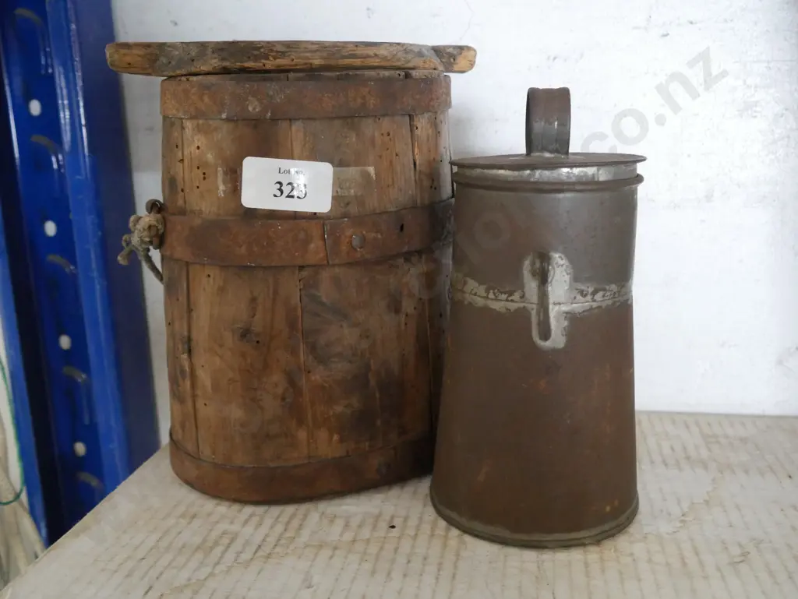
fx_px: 784
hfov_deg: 53.9
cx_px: 399
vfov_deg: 41.8
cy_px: 300
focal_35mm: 34
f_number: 4.5
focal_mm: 17
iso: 3200
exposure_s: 1/50
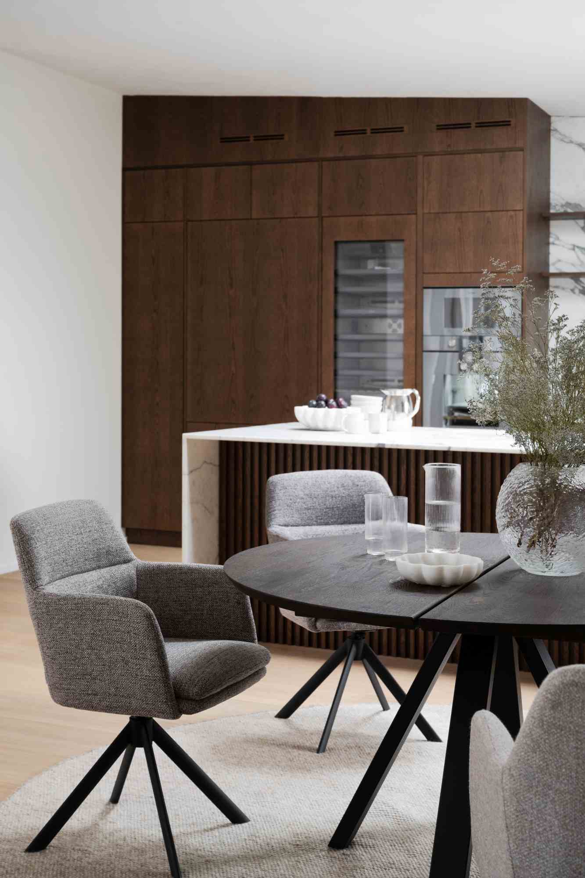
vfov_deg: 40.3
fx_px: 1194
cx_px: 292
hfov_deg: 27.5
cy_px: 439
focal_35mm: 49
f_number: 6.3
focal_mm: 49
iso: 800
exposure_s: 1/25
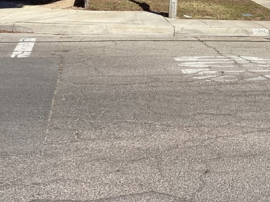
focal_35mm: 71
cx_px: 194
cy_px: -28
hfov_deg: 27.1
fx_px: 554
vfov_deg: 19.7
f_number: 2.4
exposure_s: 1/1812
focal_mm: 3.3
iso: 25
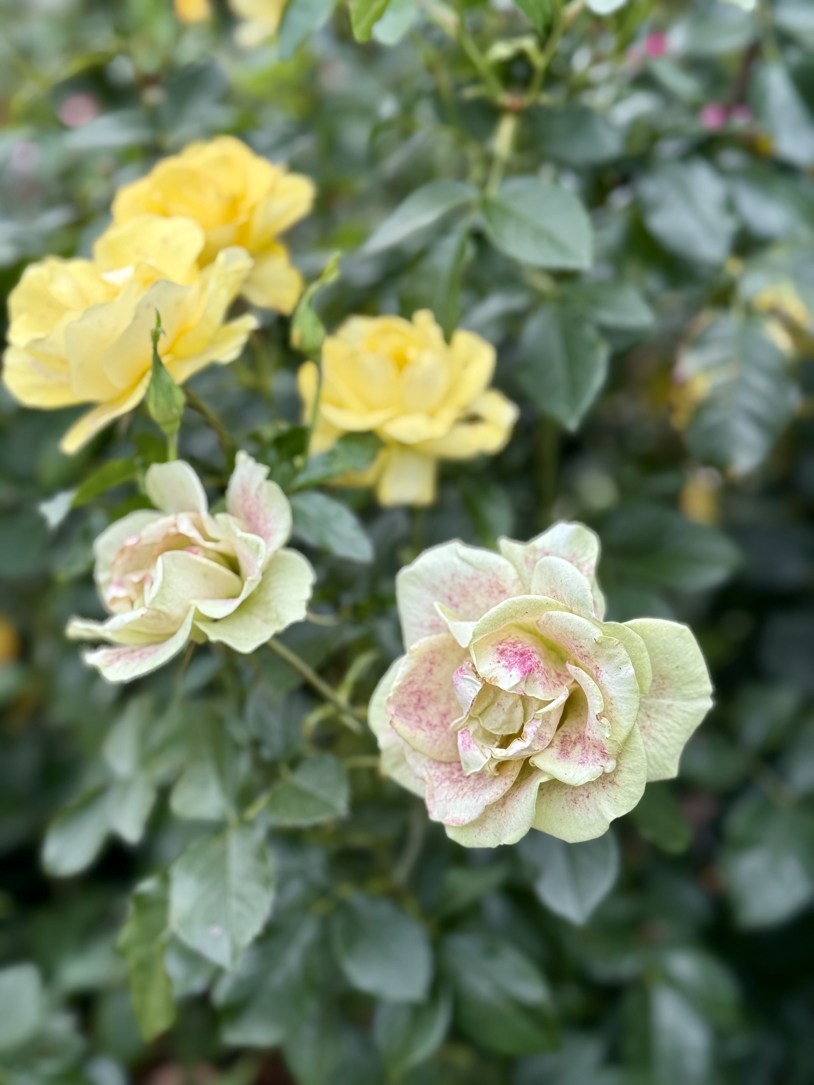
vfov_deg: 39.7
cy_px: 542
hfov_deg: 30.3
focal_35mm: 48
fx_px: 1505
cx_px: 407
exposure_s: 1/819
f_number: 1.78
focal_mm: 6.76
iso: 64
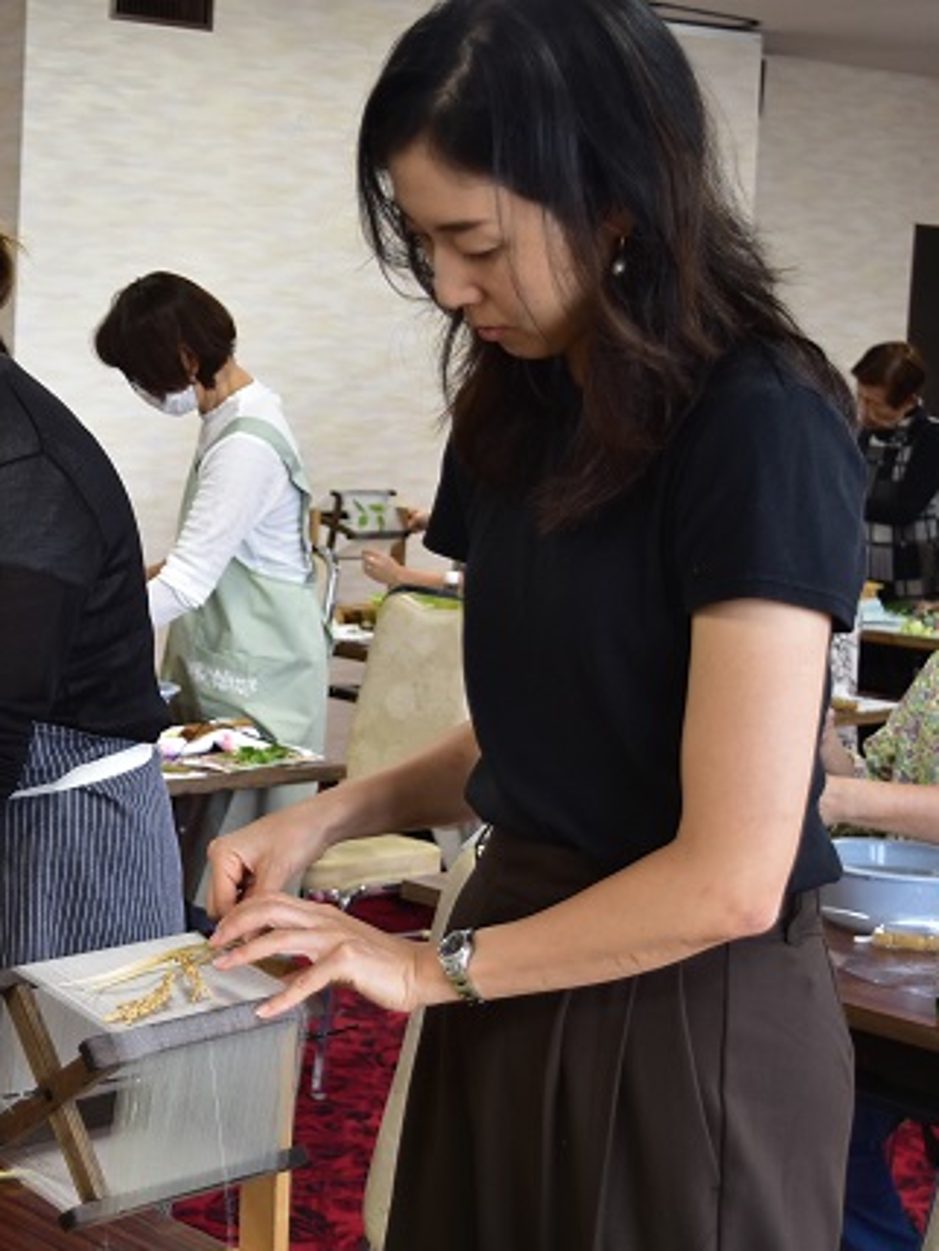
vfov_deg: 27.8
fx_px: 2531
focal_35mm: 70
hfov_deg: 20.4
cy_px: 630
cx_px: 6
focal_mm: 32
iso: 400
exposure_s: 1/50
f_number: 4.5
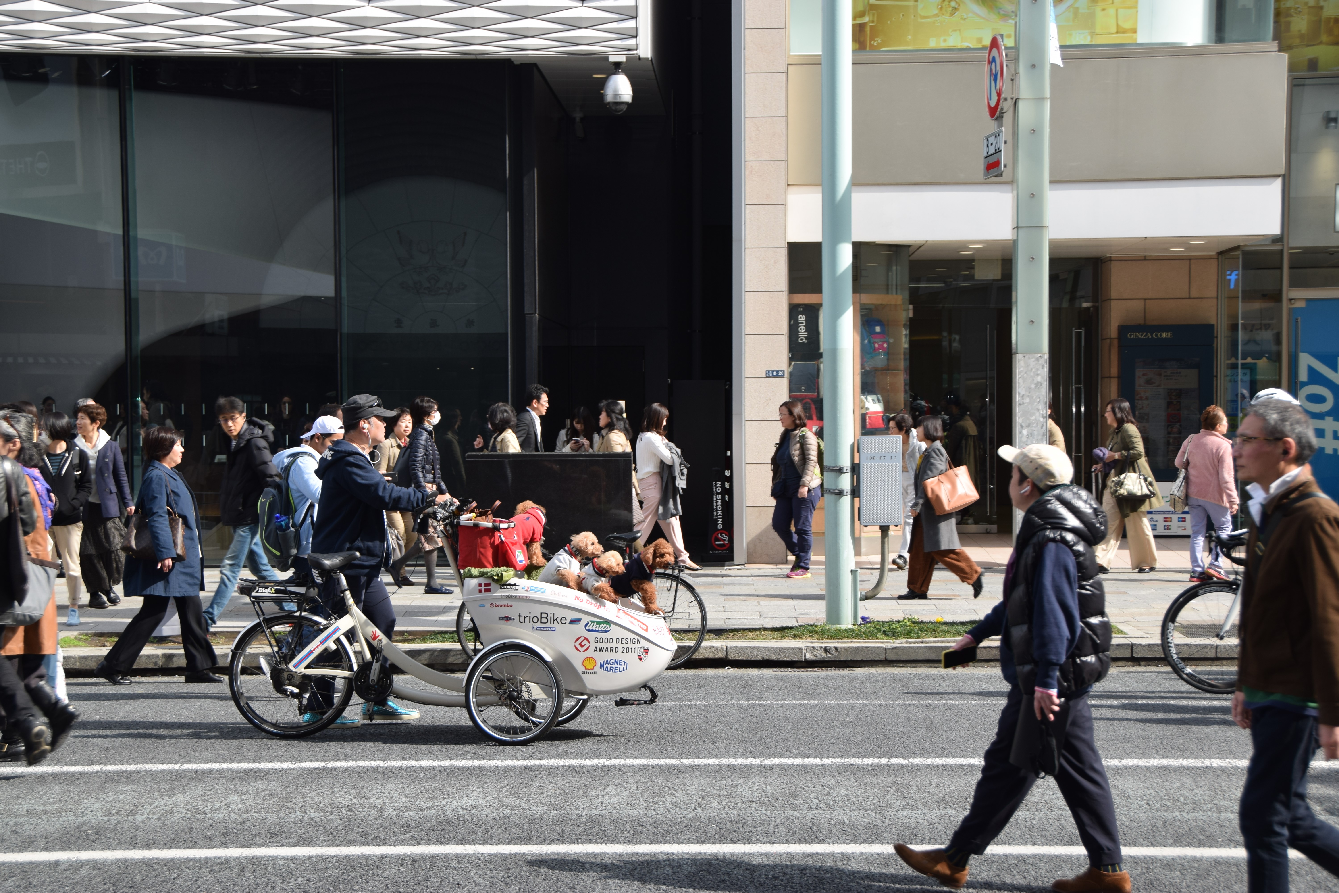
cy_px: 446
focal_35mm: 69
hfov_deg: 29.2
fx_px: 2566
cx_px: 670
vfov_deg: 19.7
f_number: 7.1
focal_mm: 46
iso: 100
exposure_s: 1/200
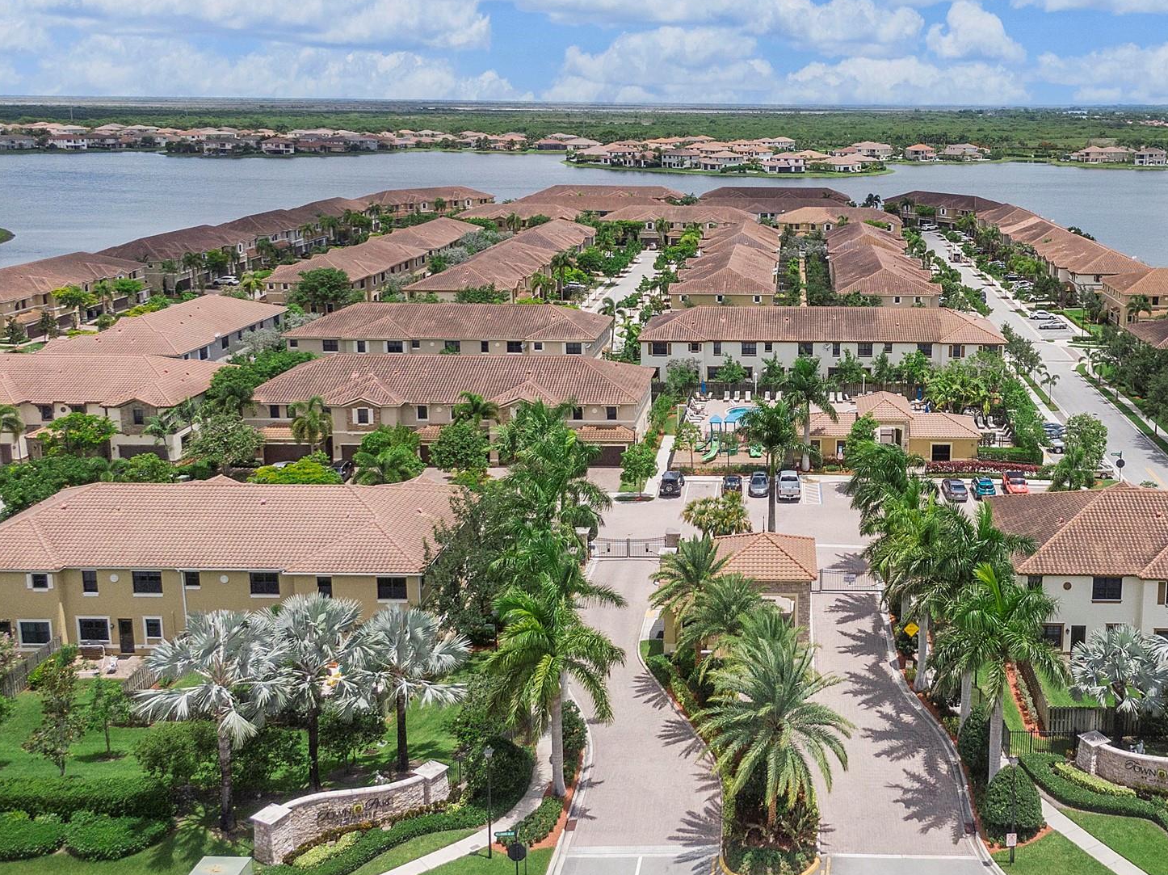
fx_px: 1147
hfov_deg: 52.7
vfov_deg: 41.4
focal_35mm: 34
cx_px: 796
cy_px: 313
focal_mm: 4.39
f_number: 2.8
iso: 100
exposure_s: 1/2500
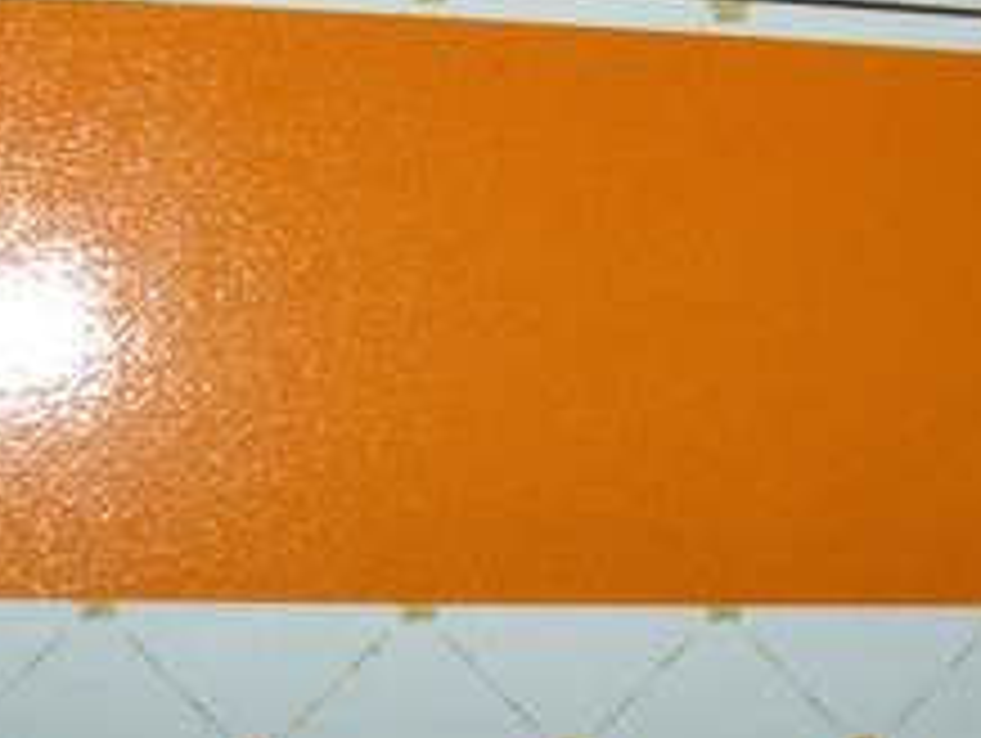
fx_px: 2468
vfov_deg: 17.0
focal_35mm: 87
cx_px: 837
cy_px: 353
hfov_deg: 22.1
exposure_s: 1/60.1
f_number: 4.8
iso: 50
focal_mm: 7.8
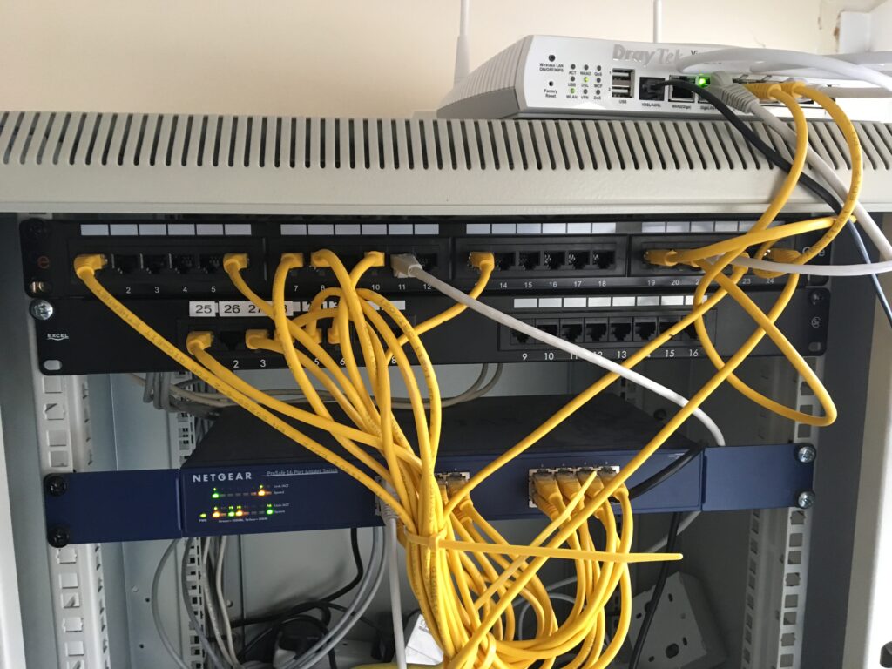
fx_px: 747
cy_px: 334
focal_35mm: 29
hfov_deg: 61.7
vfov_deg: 48.2
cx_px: 446
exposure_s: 1/33
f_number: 2.2
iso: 200
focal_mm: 4.15
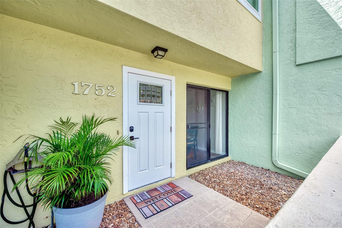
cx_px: 171
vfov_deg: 77.3
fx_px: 143
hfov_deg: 100.4
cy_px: 114
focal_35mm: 15
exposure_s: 1/200
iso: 400
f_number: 7.1
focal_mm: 15
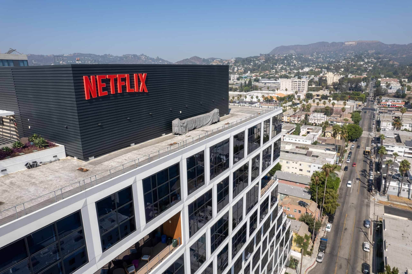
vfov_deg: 57.2
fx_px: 252
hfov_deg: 78.6
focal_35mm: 22
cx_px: 206
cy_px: 137
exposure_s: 1/640
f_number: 2.8
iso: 100
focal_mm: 8.38
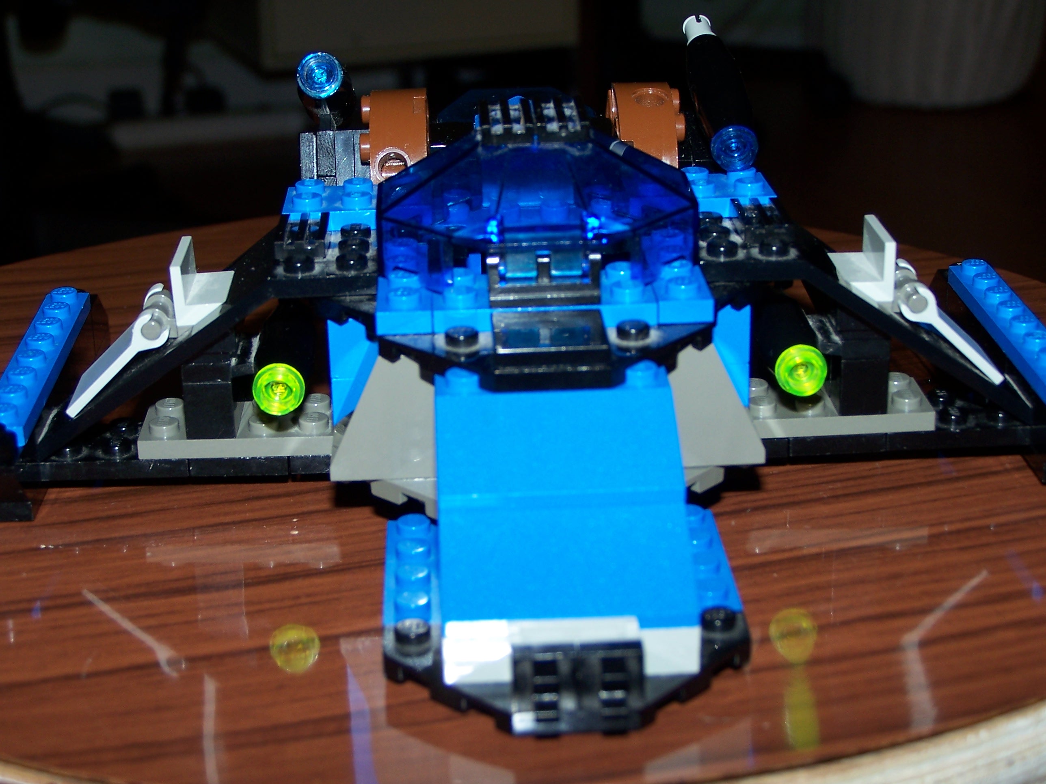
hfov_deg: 29.0
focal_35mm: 67
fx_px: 2025
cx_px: 523
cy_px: 392
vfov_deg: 21.9
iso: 80
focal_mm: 11.1
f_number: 3.2
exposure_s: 1/80
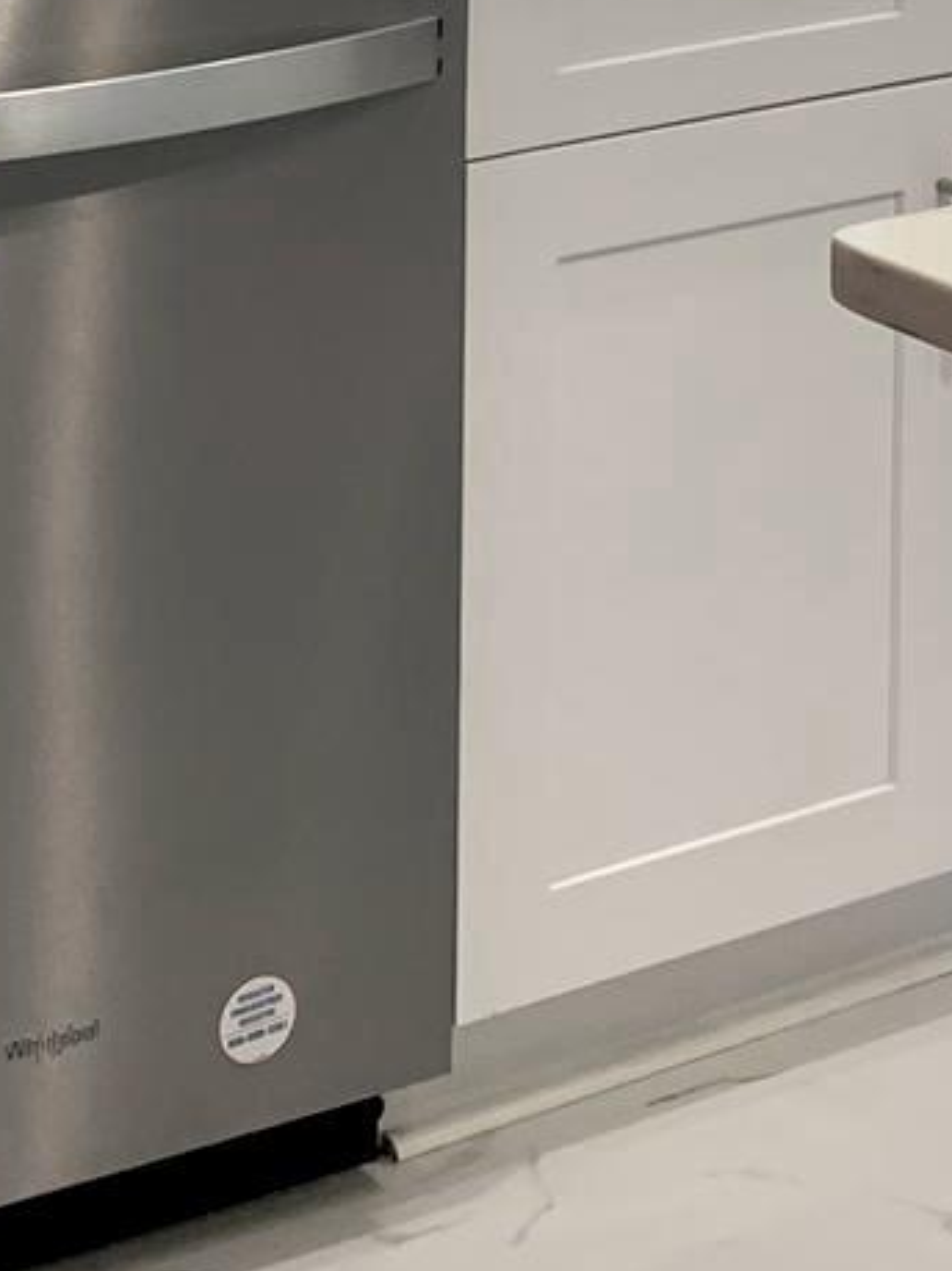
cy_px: -665
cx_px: 717
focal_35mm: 116
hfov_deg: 12.7
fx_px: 4256
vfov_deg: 15.6
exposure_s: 1/120
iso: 100
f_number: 1.8
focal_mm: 4.25
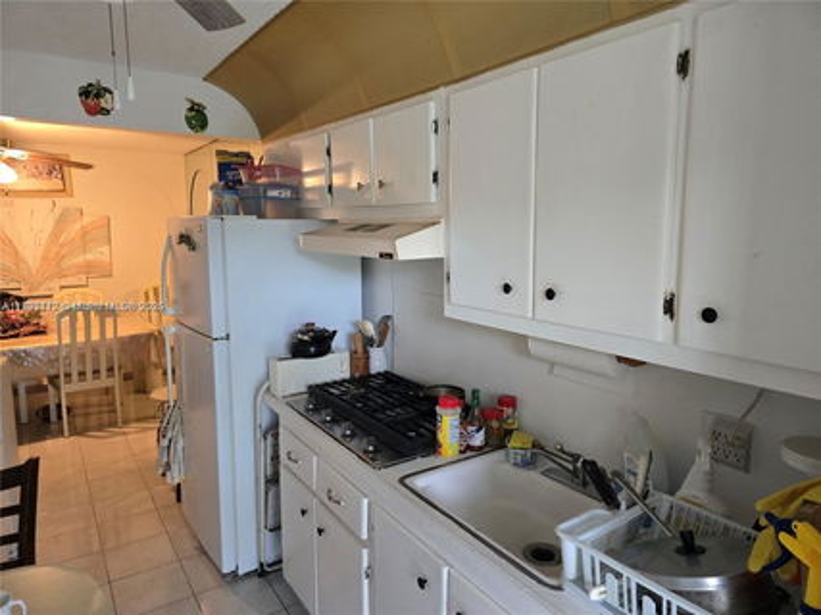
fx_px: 545
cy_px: 308
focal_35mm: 23
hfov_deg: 73.9
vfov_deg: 58.9
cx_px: 410
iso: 500
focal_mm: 6.3
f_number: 1.7
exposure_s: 1/60
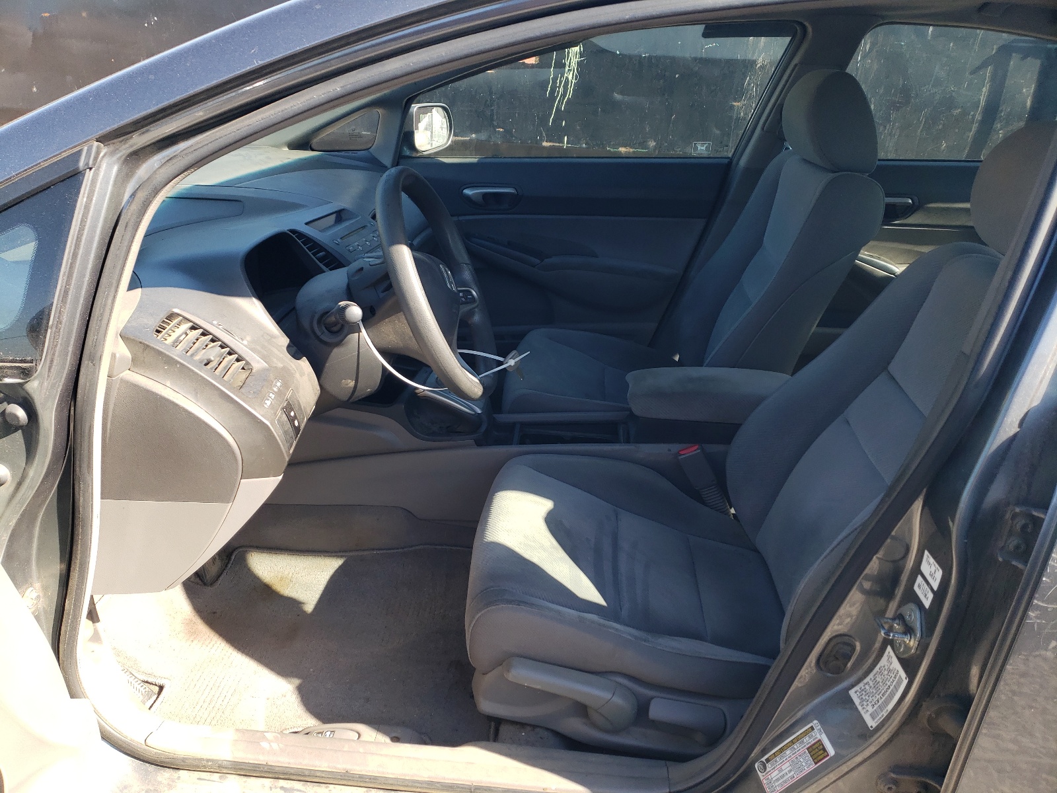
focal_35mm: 26
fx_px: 794
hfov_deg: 67.3
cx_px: 528
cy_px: 396
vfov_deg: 53.1
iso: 50
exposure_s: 1/476
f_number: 1.5
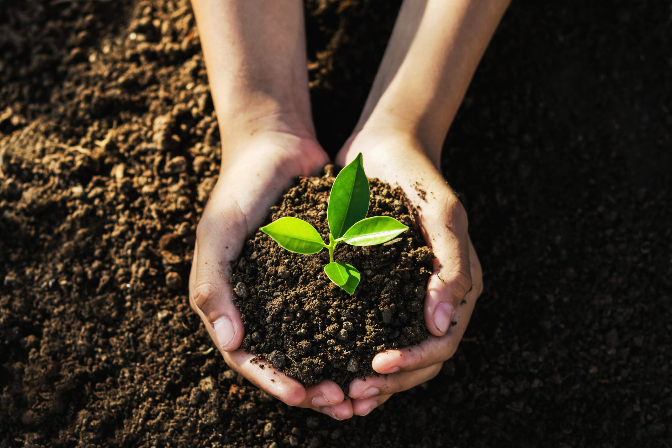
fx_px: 1680
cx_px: 336
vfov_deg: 15.2
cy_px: 224
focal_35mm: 90
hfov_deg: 22.6
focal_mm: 60
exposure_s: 1/320
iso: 79
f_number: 4
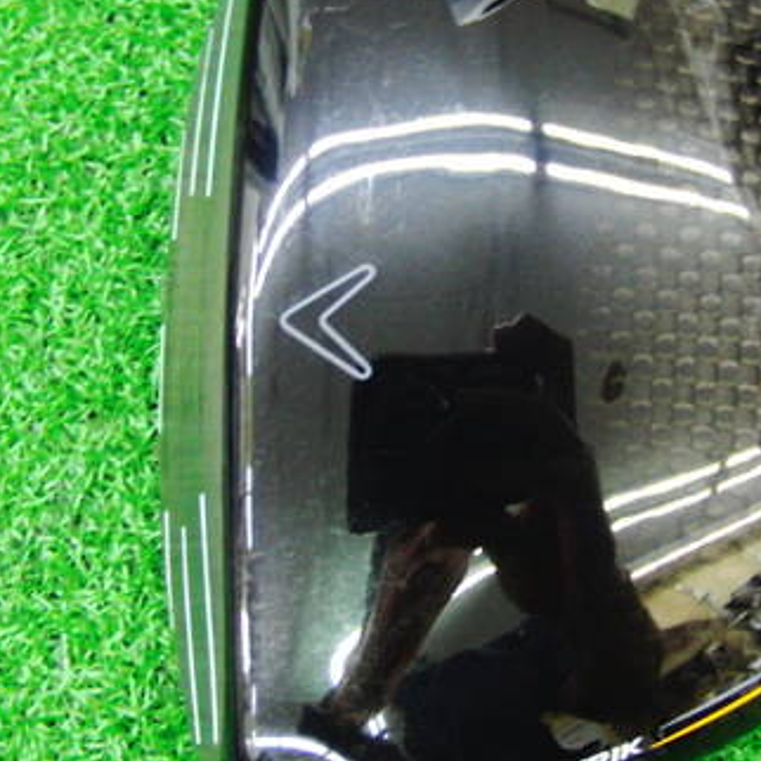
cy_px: 329
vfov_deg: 26.5
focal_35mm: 65
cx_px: 501
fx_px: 1617
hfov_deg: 26.4
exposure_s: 1/13
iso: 400
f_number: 3.6
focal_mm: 6.42
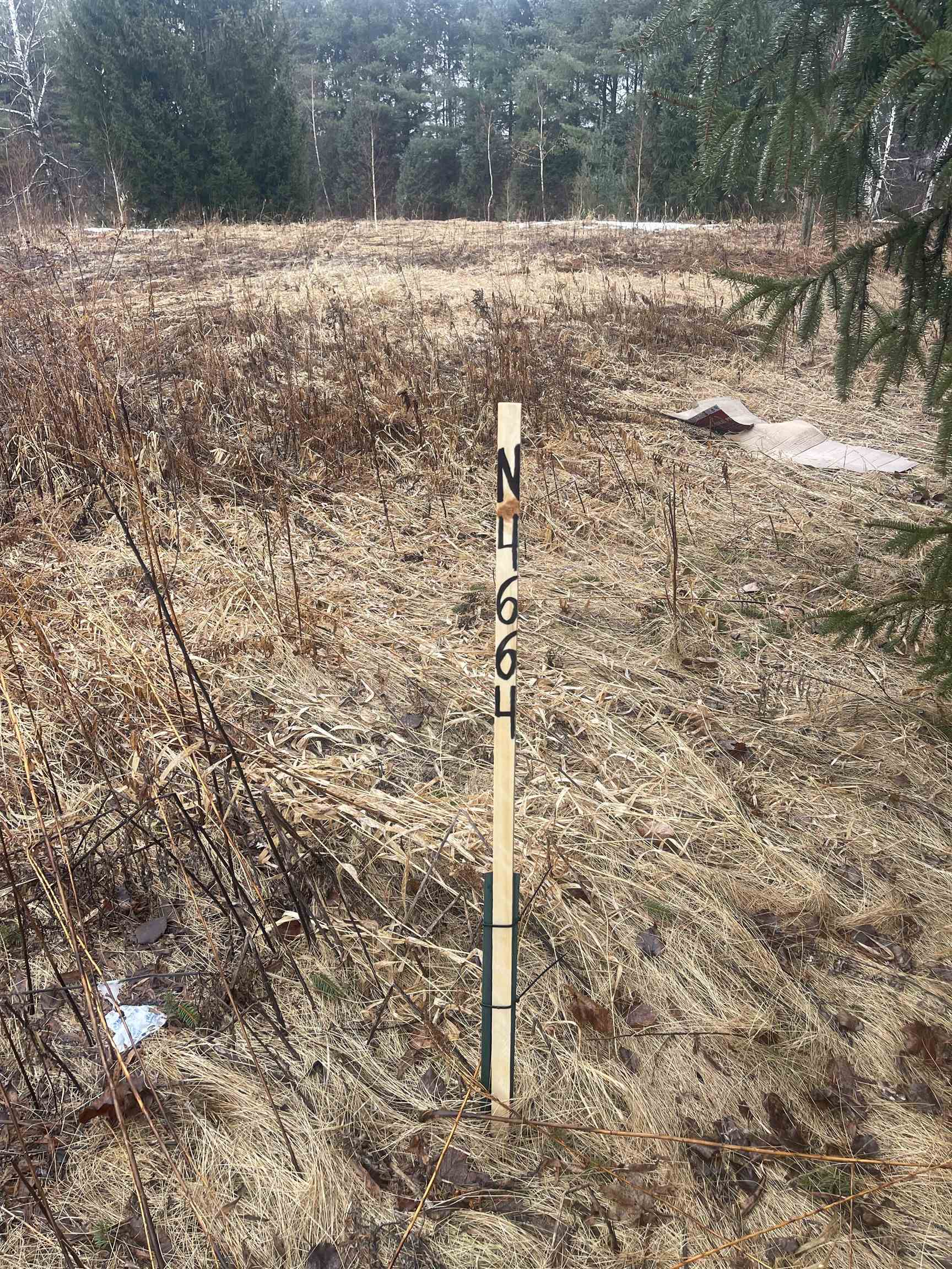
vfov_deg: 69.4
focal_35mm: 25
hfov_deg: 54.9
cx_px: 476
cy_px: 634
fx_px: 917
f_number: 1.6
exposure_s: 1/121
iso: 64
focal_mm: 5.1
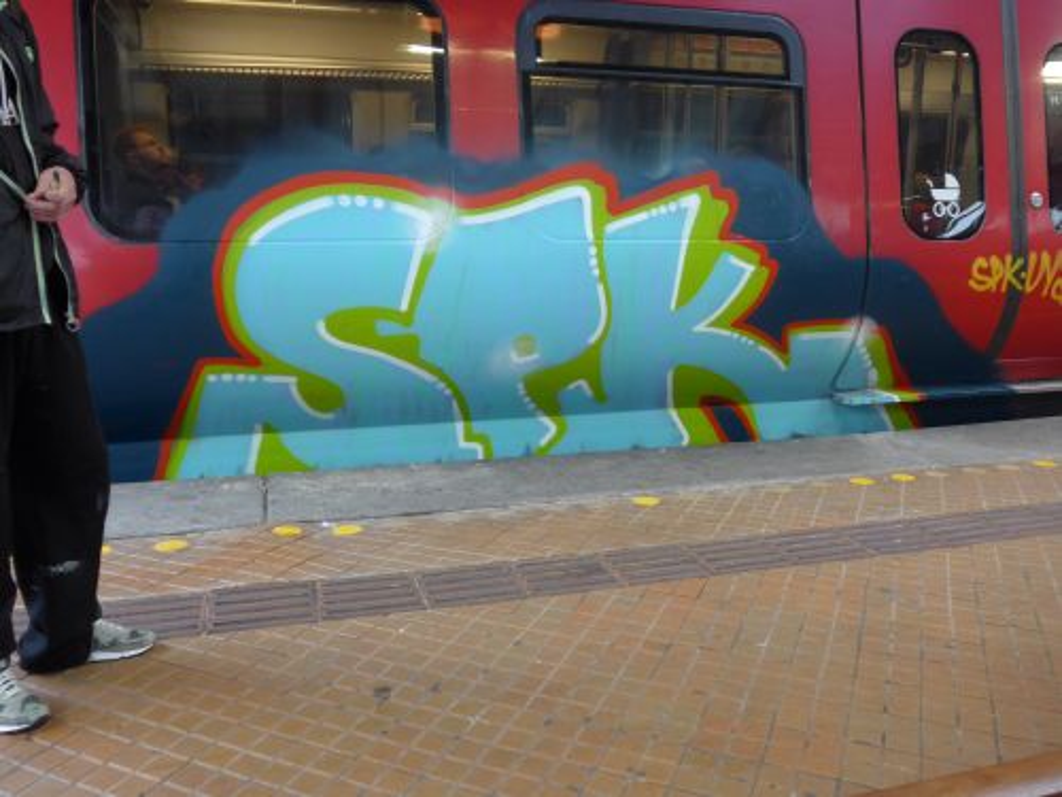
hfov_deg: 61.7
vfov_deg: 48.2
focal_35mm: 29
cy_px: 398
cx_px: 531
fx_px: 890
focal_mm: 6
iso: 400
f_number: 2
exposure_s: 1/60
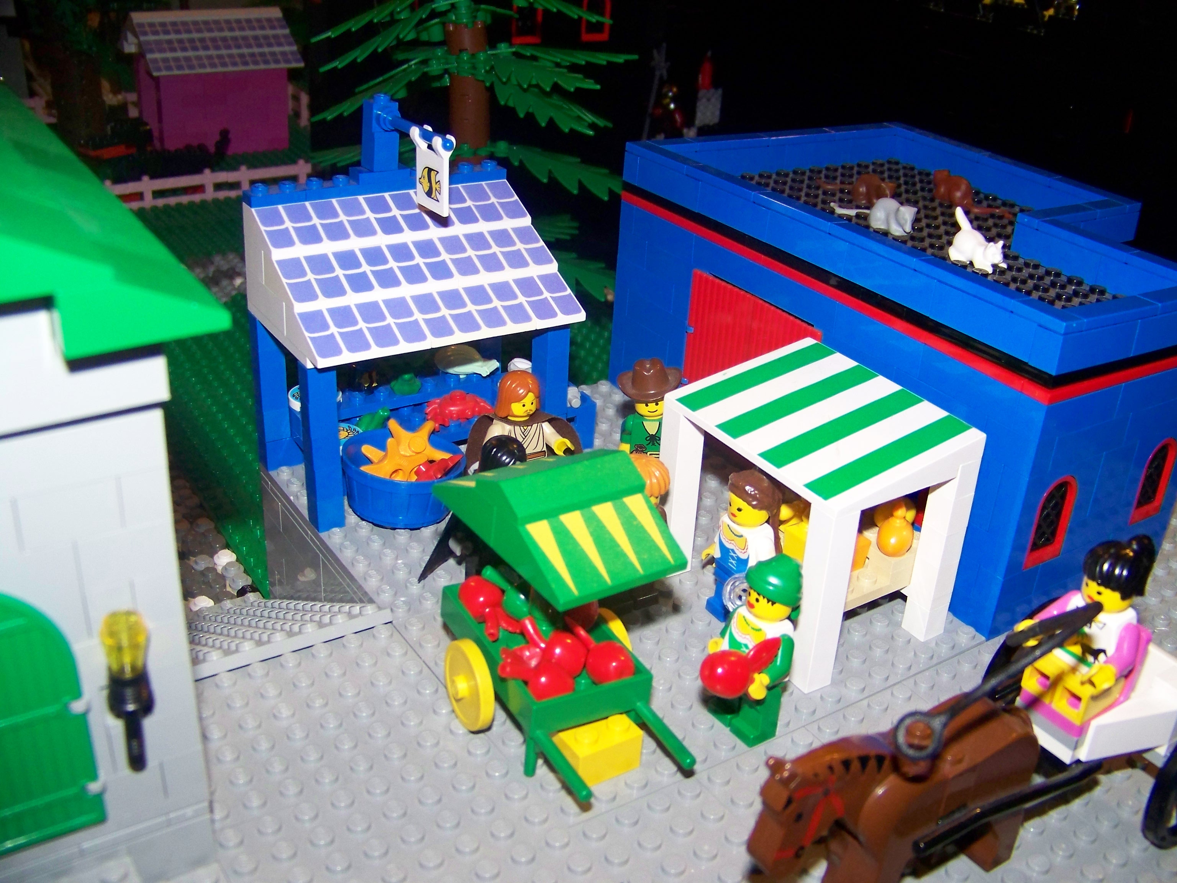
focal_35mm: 36
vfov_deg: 39.7
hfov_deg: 51.4
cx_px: 588
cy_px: 442
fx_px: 1224
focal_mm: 5.85
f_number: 2.8
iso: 200
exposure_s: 1/30
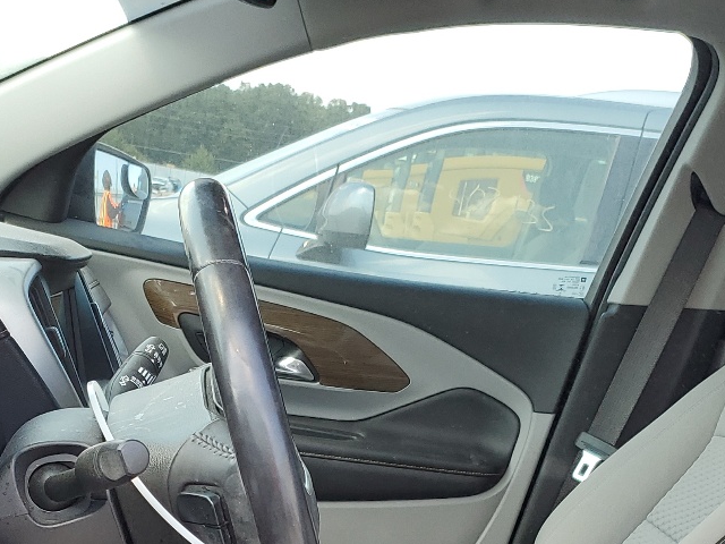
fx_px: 1361
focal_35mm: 65
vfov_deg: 21.0
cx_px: 421
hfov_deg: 29.8
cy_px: 658
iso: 50
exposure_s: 1/196
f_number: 1.5
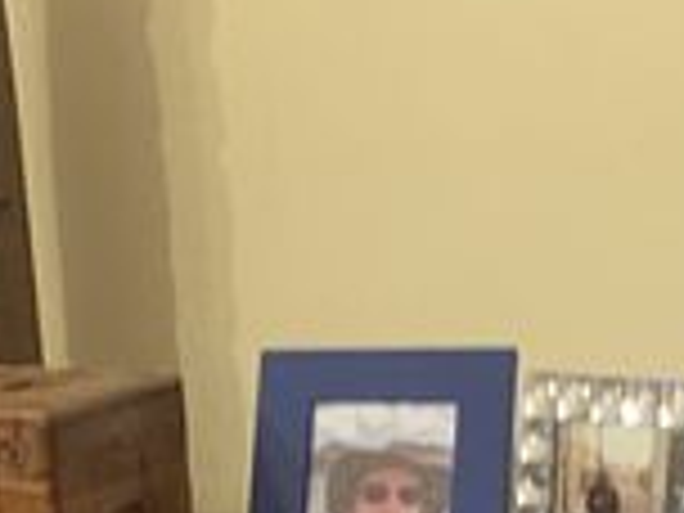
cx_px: 554
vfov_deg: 7.7
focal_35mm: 171
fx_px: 3379
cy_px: 1503
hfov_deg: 11.5
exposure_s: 1/25
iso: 400
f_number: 1.8
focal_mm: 4.25
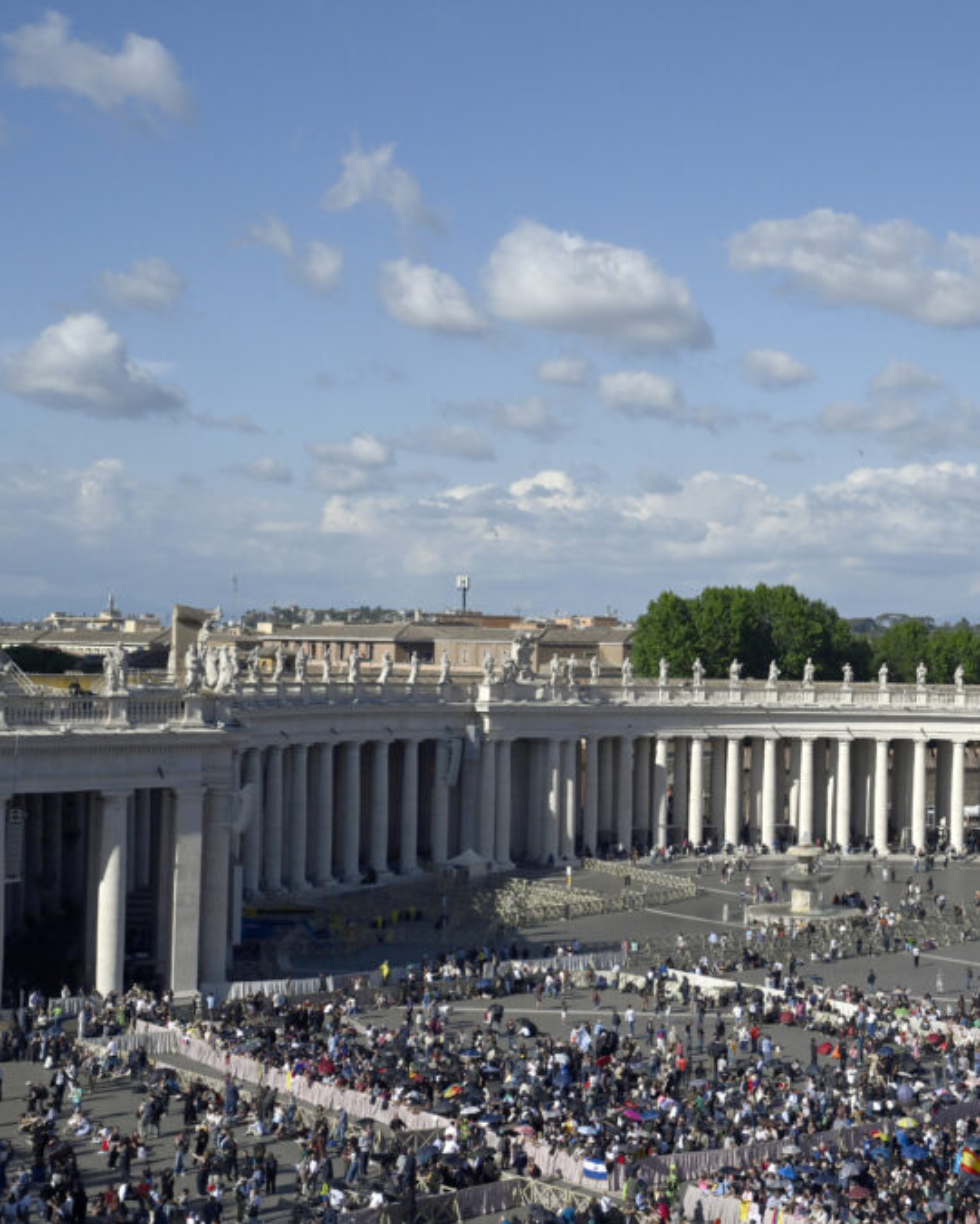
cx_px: 764
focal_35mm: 54
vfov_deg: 34.7
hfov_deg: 27.6
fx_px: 1957
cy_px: 607
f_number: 7.1
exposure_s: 1/10000
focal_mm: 38
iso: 640
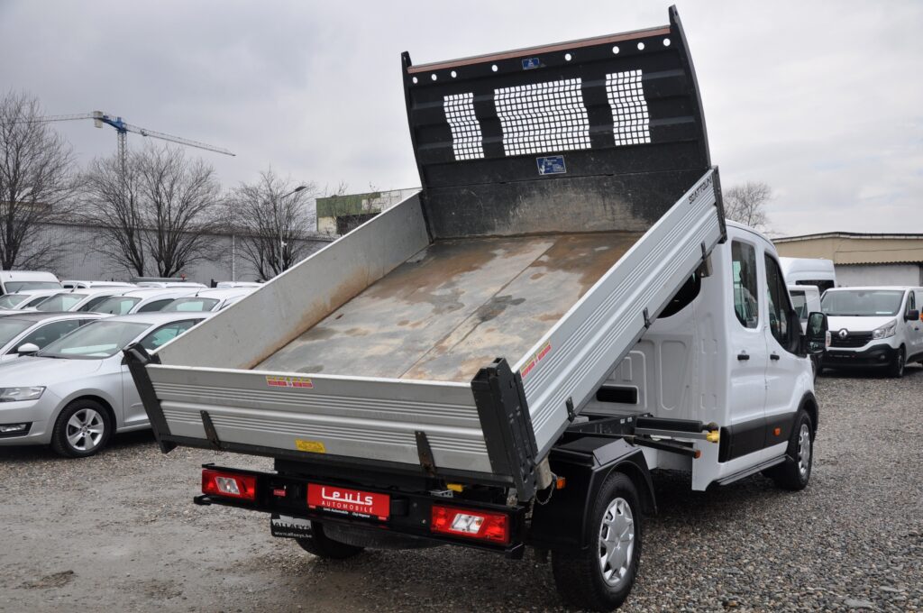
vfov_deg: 35.4
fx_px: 960
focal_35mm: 38
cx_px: 462
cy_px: 306
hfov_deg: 51.3
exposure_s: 1/250
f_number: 8
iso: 500
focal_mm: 25
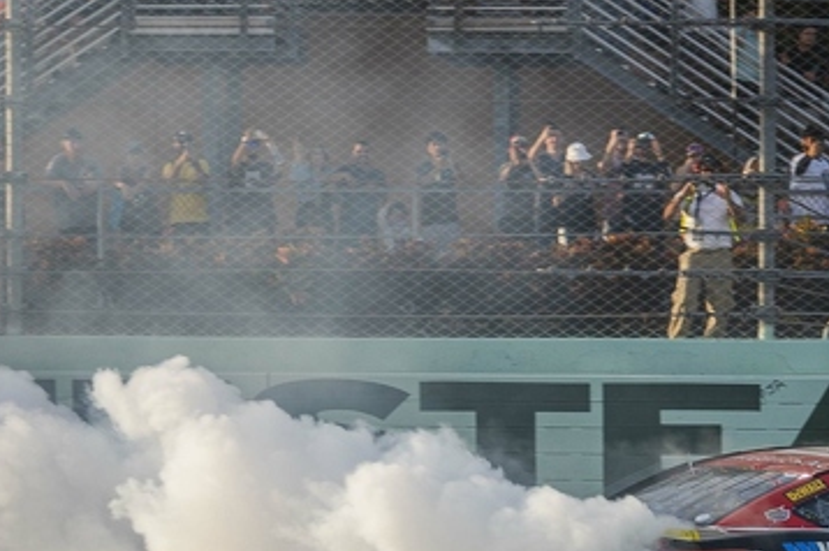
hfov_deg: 9.1
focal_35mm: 225
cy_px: 463
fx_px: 5176
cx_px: 616
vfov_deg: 6.1
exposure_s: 1/320
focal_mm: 80
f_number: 2.8
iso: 100
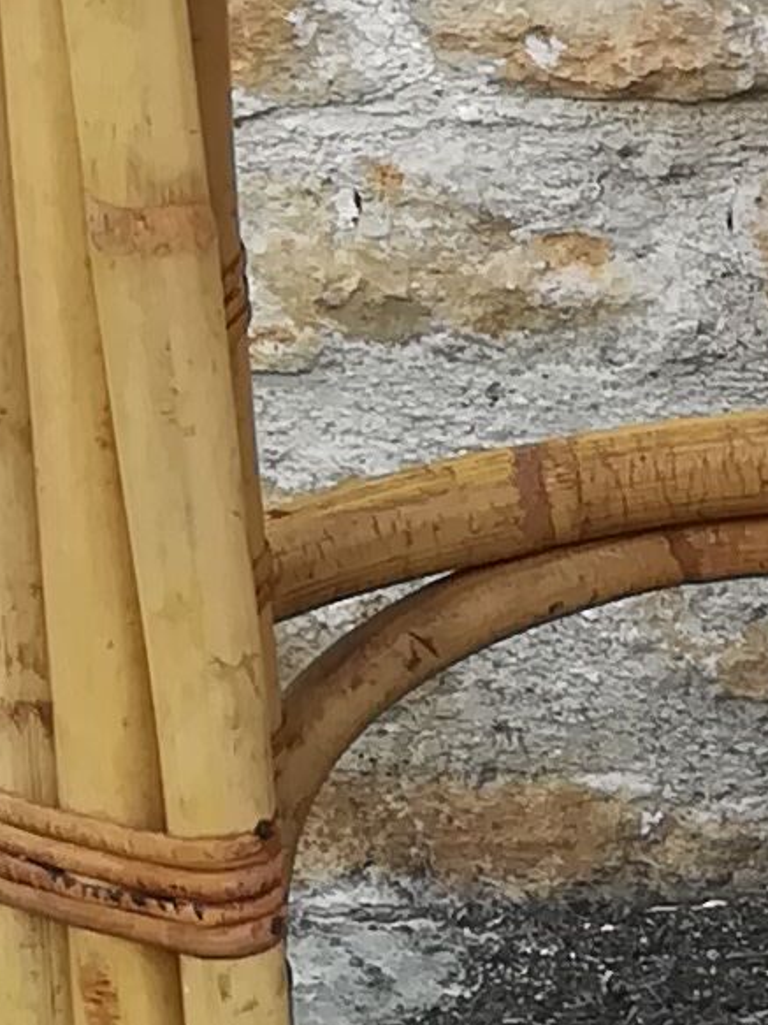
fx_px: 5238
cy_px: 362
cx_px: 2025
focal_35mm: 177
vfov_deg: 11.2
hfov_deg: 7.6
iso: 50
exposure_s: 1/103
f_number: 2.2
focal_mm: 3.83
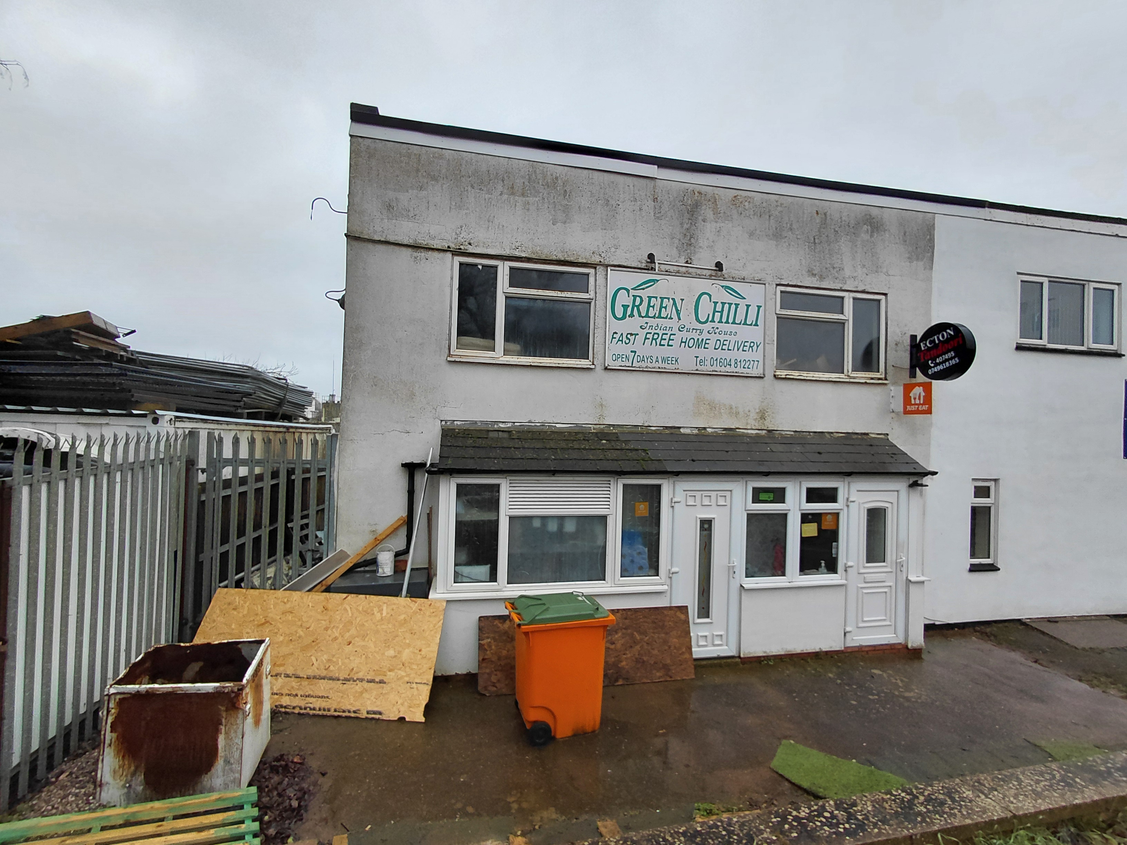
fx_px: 521
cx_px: 564
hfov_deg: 94.5
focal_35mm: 16
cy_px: 422
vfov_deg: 78.1
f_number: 2.2
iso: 40
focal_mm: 1.64
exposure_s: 1/228
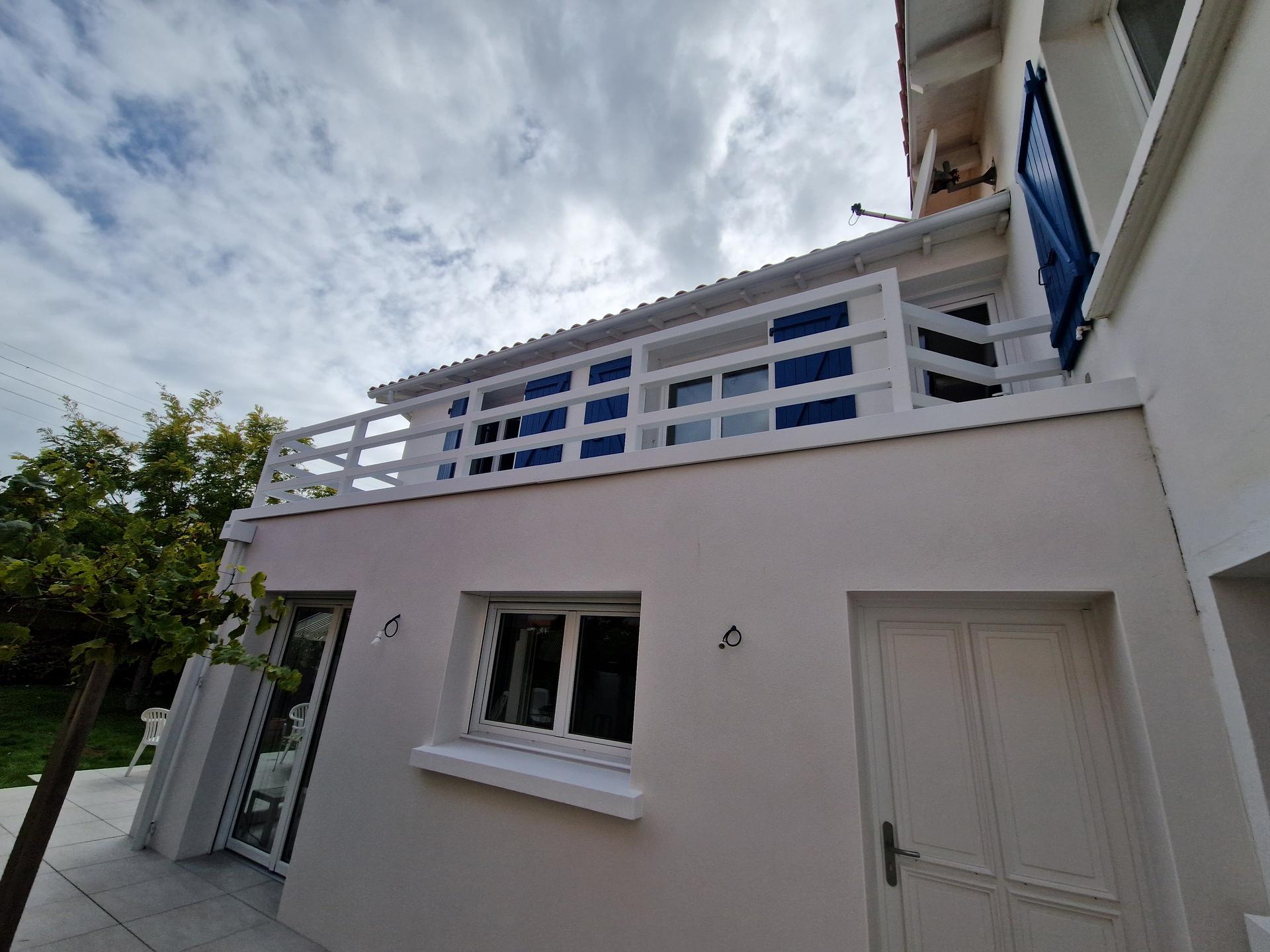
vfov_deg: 89.9
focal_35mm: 13
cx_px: 635
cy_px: 476
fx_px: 477
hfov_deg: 106.2
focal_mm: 2.2
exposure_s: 1/4384
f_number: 2.2
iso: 50
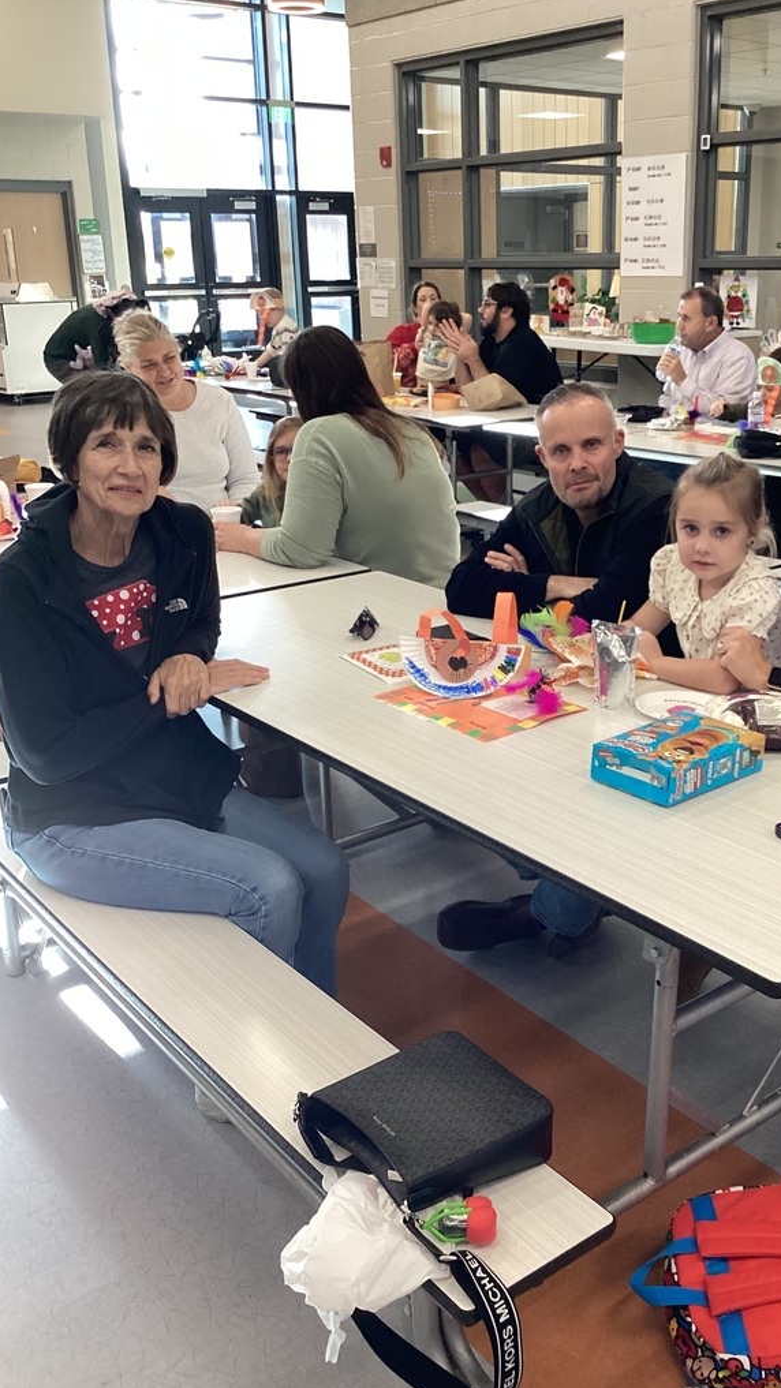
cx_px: 513
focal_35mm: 34
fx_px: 1252
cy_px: 695
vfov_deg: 58.0
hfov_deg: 34.4
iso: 125
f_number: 2.4
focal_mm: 3.3
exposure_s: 1/60
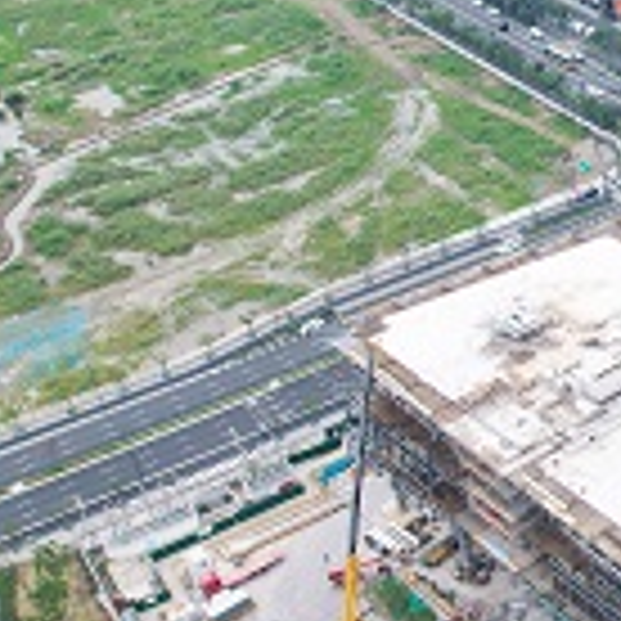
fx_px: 1502
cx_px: 1030
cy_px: 227
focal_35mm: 74
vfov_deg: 23.3
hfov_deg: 19.2
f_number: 2.8
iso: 100
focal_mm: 8.38
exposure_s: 1/160
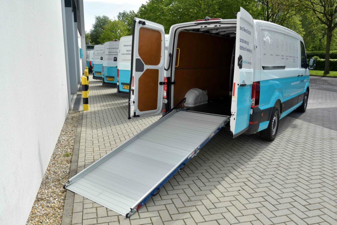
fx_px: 272
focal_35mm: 29
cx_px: 168
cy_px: 112
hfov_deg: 63.6
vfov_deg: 45.0
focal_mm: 29
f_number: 9
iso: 250
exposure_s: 1/320
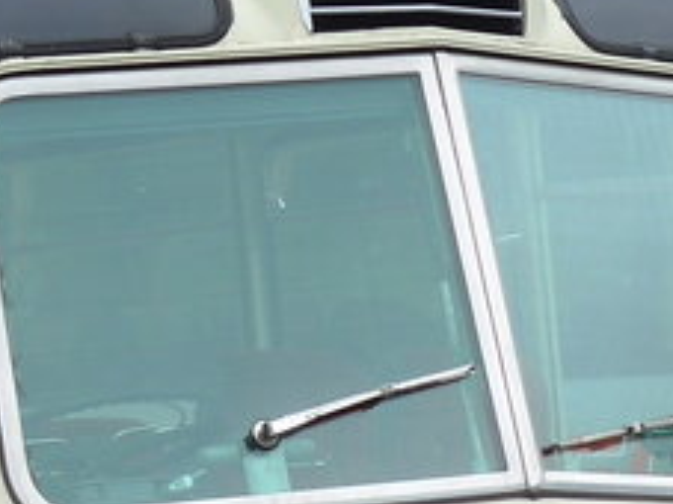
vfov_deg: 5.4
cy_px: 299
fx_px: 5344
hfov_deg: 7.1
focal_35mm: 275
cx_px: -187
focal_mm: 10.7
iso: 80
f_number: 3.3
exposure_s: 1/500
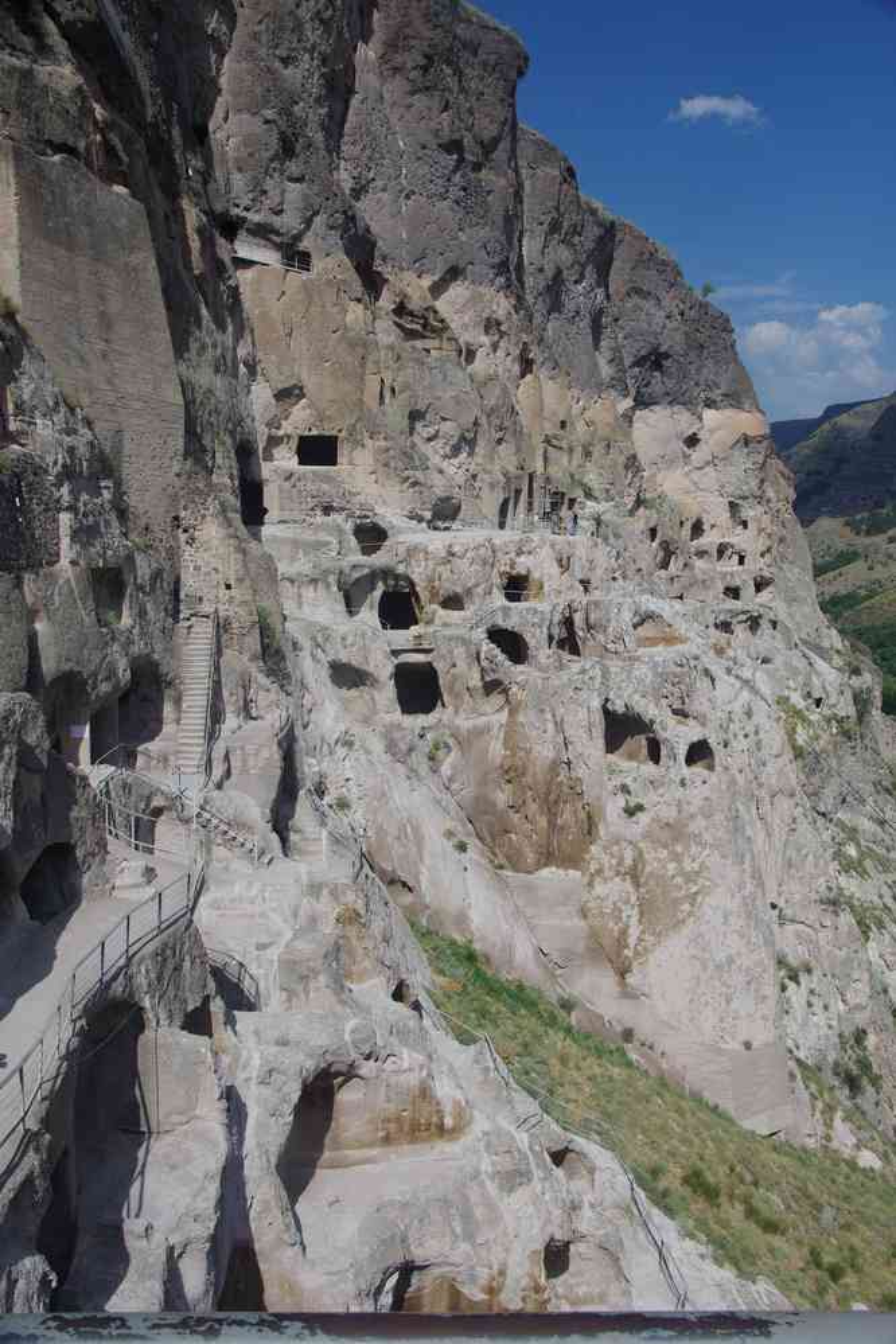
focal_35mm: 35
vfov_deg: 54.9
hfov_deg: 38.2
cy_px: 672
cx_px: 448
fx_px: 1293
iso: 200
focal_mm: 23.1
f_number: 11
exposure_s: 1/125
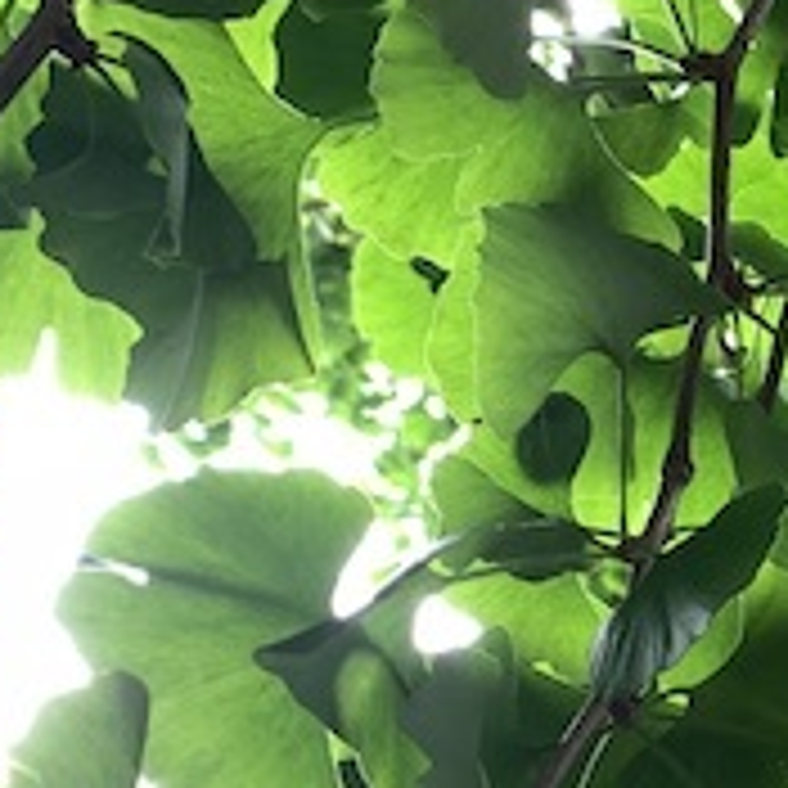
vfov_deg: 21.8
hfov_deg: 20.3
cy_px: 576
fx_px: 2035
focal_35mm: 79
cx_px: 995
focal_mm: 4.25
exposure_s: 1/101
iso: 100
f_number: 1.8
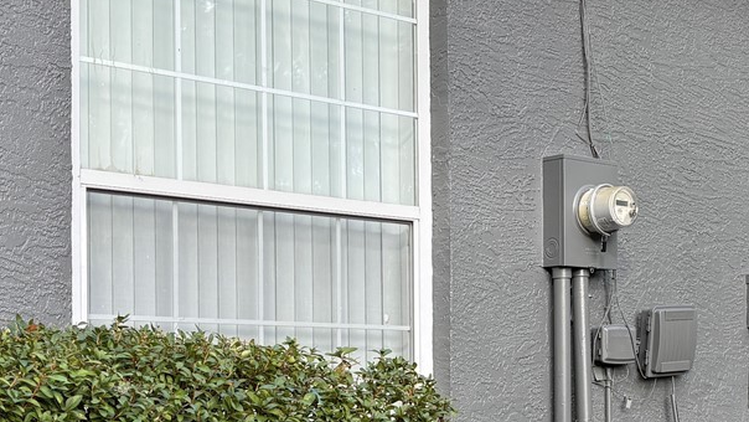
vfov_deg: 15.9
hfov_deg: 27.9
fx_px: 1490
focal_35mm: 75
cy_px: 375
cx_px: 532
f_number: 1.6
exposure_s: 1/189
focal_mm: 5.96
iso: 40
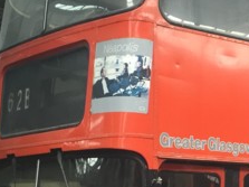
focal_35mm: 104
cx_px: 298
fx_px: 748
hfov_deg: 18.0
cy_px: 181
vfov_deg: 14.0
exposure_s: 1/33
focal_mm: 4.15
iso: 40
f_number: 2.2
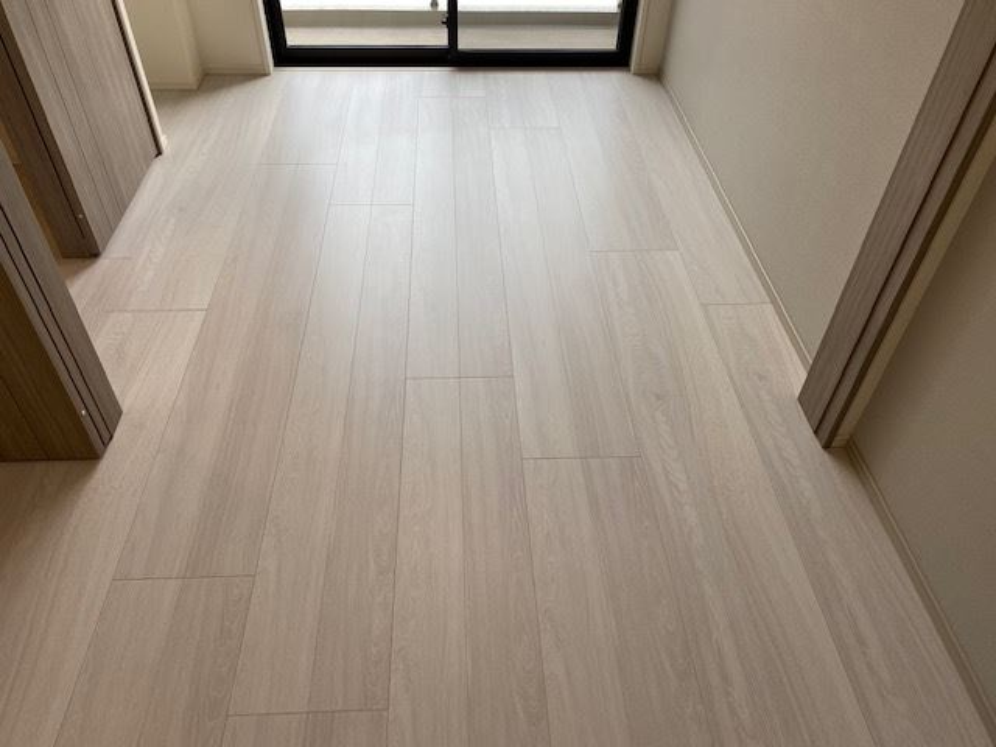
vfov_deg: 53.1
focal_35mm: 26
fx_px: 748
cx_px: 498
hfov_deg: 67.3
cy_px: 374
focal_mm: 4.25
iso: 40
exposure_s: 1/301
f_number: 1.8
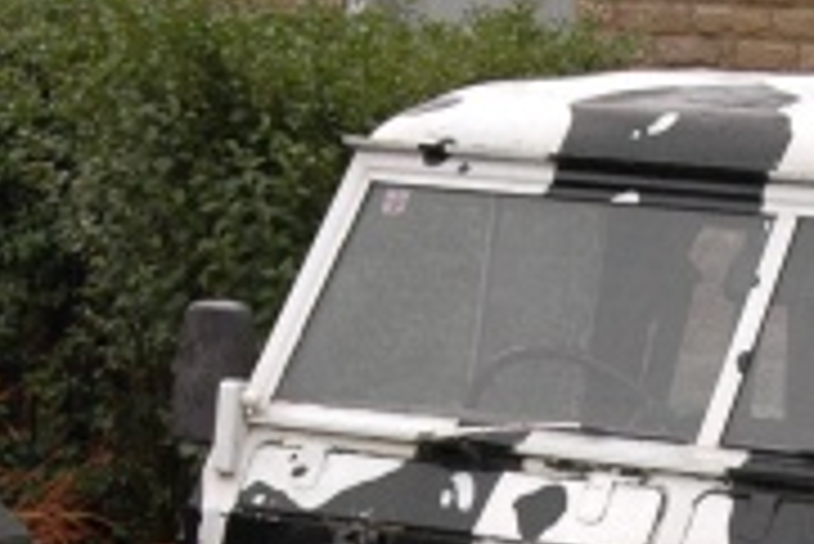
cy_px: 724
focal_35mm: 291
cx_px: 634
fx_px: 6585
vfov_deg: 4.7
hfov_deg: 7.1
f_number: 9
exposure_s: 1/80
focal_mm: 44
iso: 200
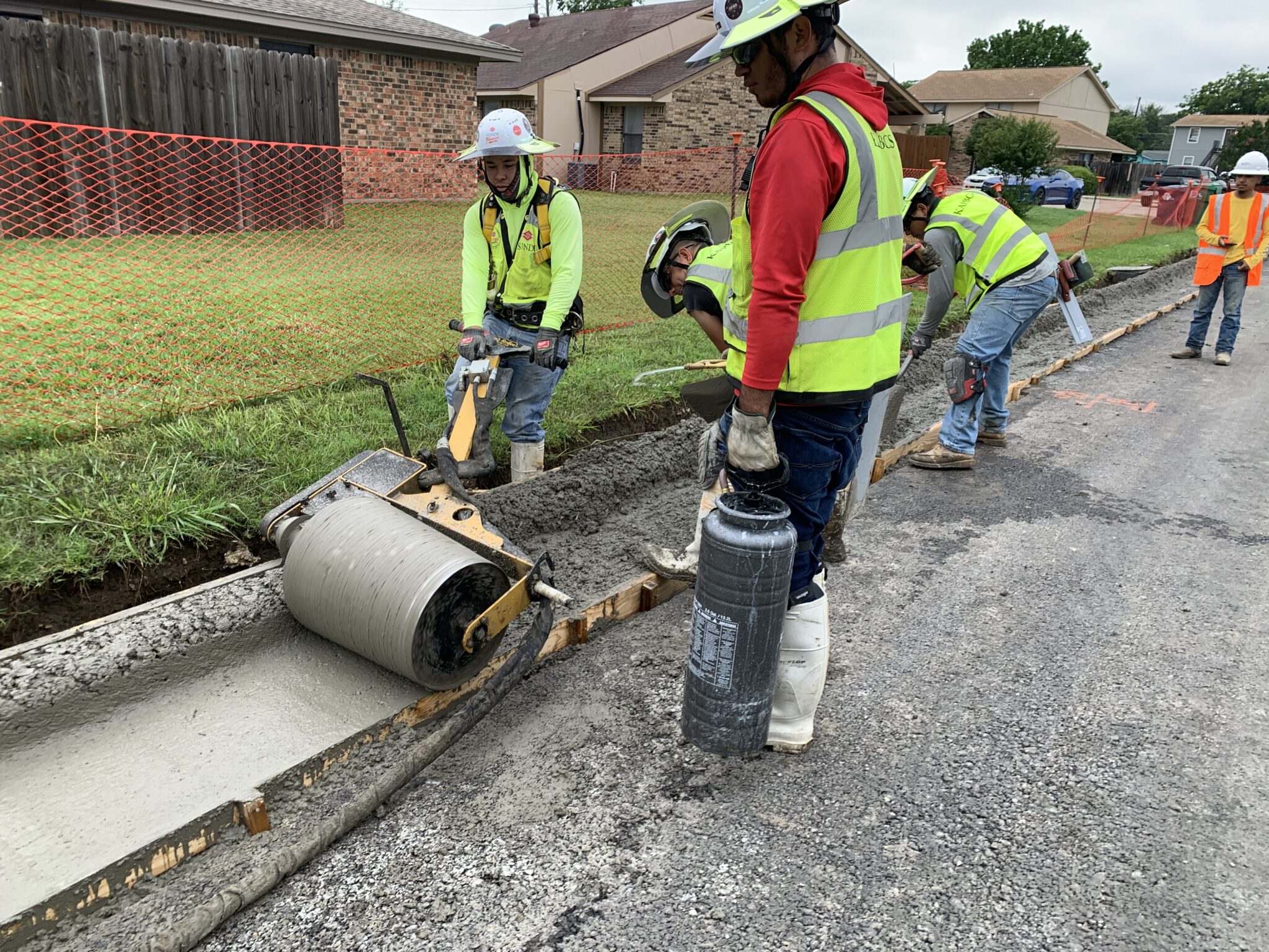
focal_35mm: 26
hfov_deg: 67.3
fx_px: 953
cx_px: 634
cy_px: 476
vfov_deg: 53.1
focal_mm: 4.25
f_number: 1.8
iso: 25
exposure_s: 1/164
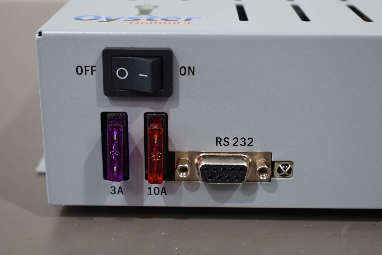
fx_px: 668
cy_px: 128
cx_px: 191
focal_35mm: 63
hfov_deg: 31.9
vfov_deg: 21.6
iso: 500
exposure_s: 1/60
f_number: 5.6
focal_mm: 42
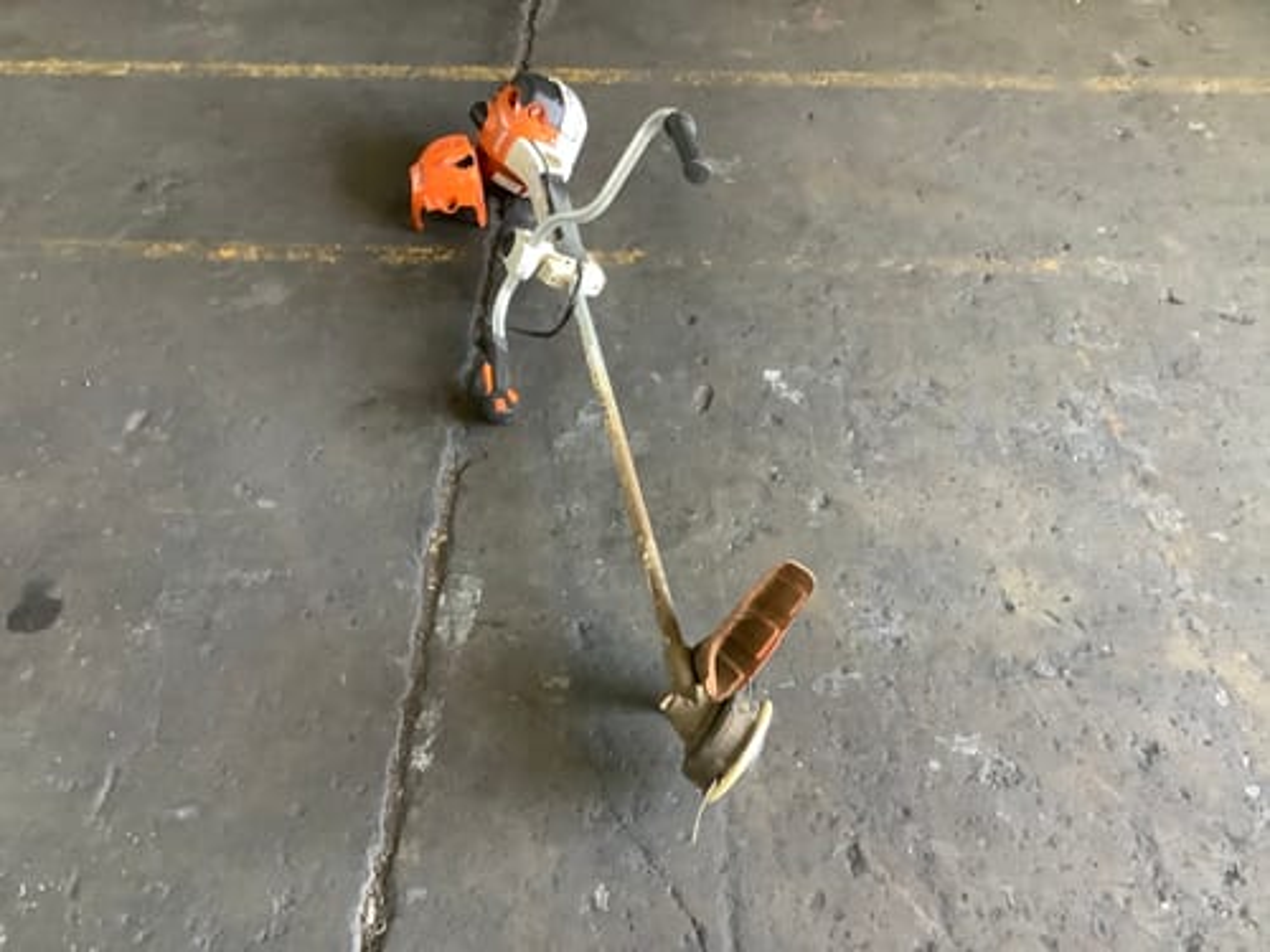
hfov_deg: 58.4
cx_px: 635
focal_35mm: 31
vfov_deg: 45.4
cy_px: 476
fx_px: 1137
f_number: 2.4
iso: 320
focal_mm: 3.3
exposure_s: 1/33
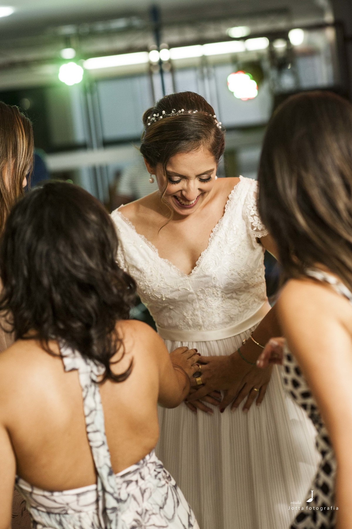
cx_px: 176
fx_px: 1248
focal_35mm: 85
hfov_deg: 16.1
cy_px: 264
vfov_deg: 23.9
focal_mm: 85
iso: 1600
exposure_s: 1/125
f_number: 3.2
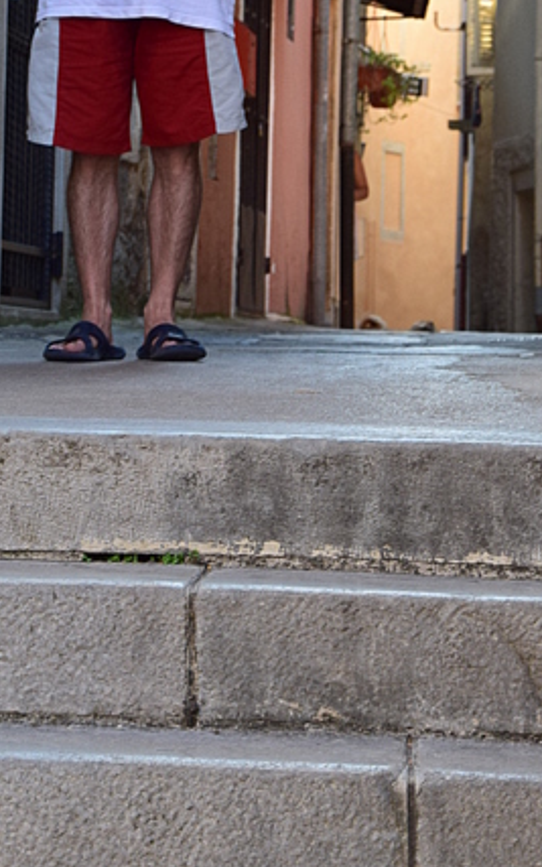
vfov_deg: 12.5
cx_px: 130
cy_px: 89
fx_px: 3922
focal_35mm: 166
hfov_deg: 7.9
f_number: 9
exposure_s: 1/100
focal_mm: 58
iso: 400
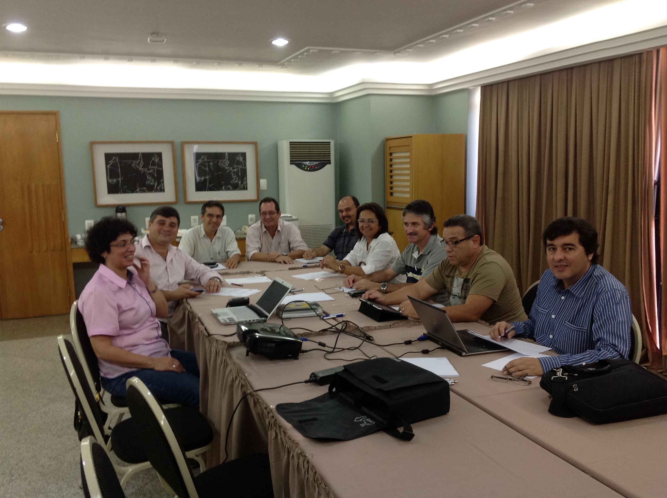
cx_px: 334
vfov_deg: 40.6
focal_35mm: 35
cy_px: 249
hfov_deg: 52.7
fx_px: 673
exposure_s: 1/15
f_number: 2.4
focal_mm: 4.28
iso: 125
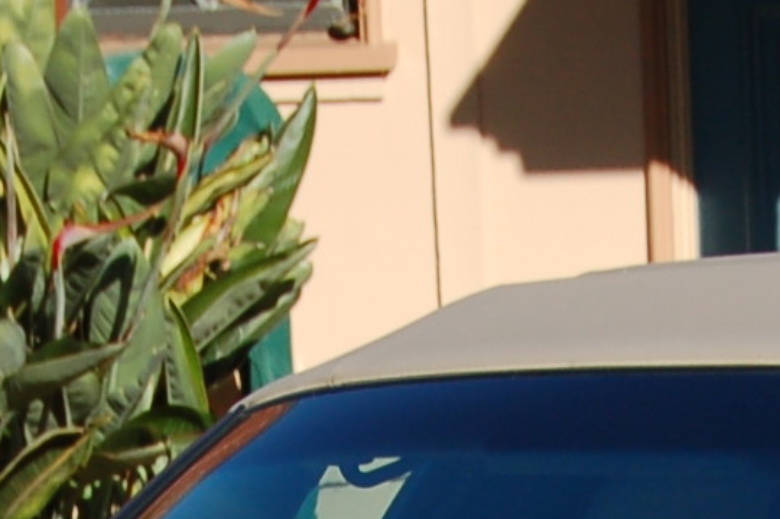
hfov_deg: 5.9
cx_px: 556
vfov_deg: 3.8
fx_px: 7598
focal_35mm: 351
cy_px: 1402
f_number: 9
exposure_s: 1/320
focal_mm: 42
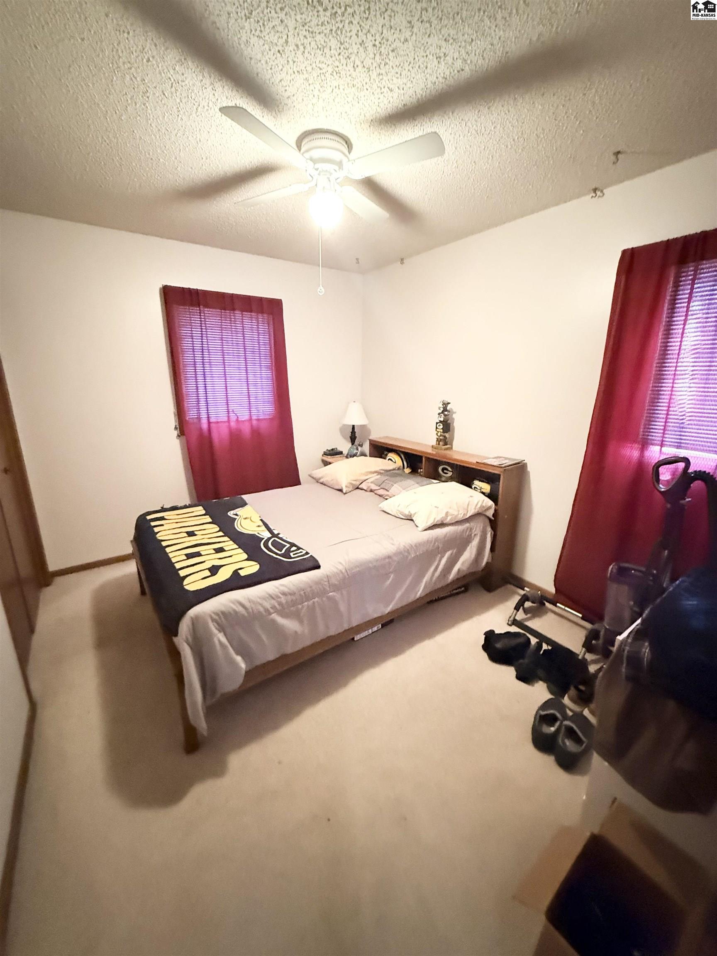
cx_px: 358
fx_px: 387
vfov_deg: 102.1
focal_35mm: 14
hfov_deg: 85.7
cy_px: 478
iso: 1000
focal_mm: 2.22
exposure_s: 1/40
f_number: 2.2
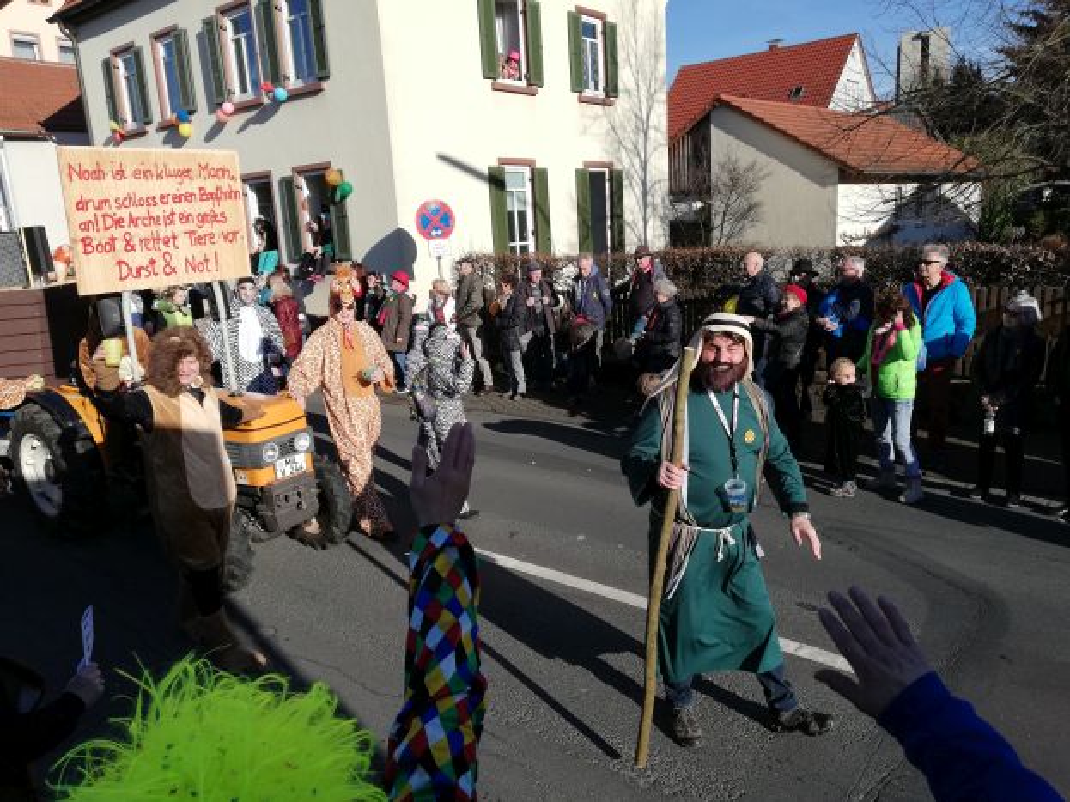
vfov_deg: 51.3
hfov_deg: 65.3
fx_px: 834
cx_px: 535
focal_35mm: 27
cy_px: 401
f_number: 2.2
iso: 50
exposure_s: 1/1094
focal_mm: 3.81
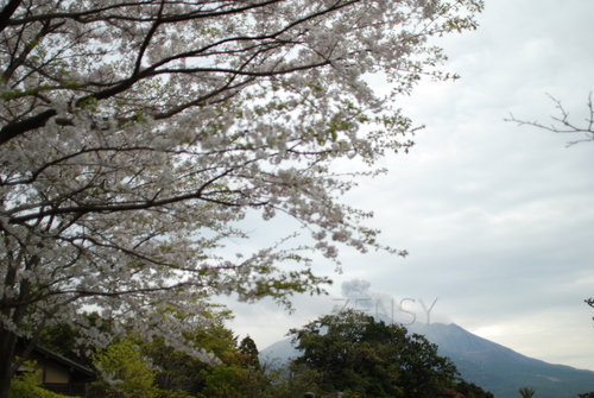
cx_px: 297
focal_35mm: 36
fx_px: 595
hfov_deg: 53.1
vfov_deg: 37.0
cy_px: 199
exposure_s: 1/1000
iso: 160
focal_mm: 24
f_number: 1.8
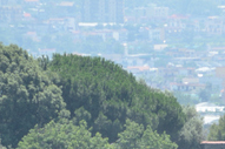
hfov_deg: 2.2
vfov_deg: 1.5
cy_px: 219
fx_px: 5826
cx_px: 269
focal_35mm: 933
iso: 100
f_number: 5.6
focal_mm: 170
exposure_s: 1/250
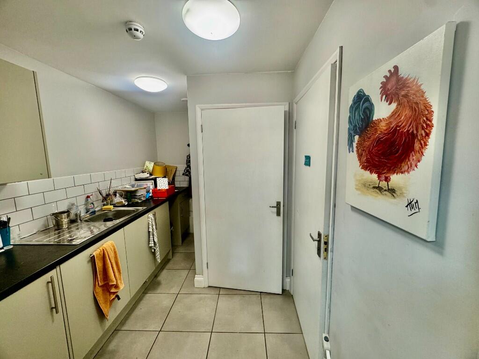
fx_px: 194
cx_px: 240
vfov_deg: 85.7
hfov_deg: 102.1
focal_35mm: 14
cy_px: 180
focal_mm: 2.22
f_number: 2.2
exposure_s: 1/100
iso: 200
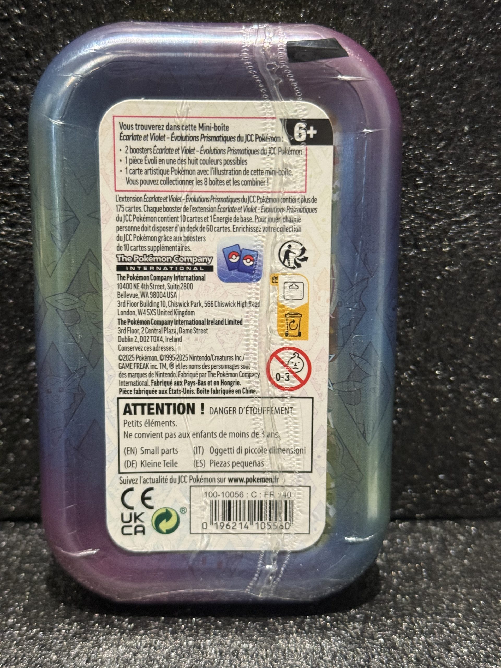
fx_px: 926
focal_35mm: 48
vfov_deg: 39.7
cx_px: 250
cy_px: 334
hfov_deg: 30.3
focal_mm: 6.76
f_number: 1.78
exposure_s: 1/33
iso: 200
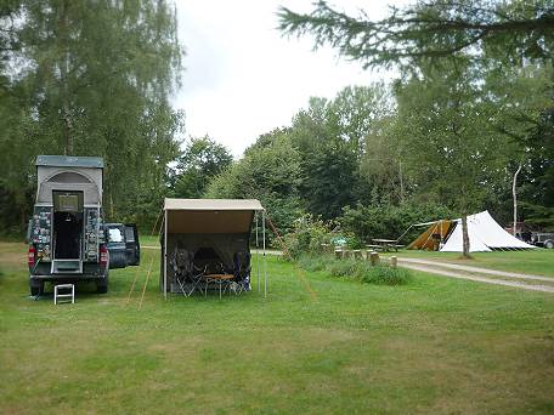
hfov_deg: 55.4
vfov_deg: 42.9
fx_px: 528
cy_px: 208
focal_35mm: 33
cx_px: 277
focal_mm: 5.5
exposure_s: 1/250
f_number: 2.8
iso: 100
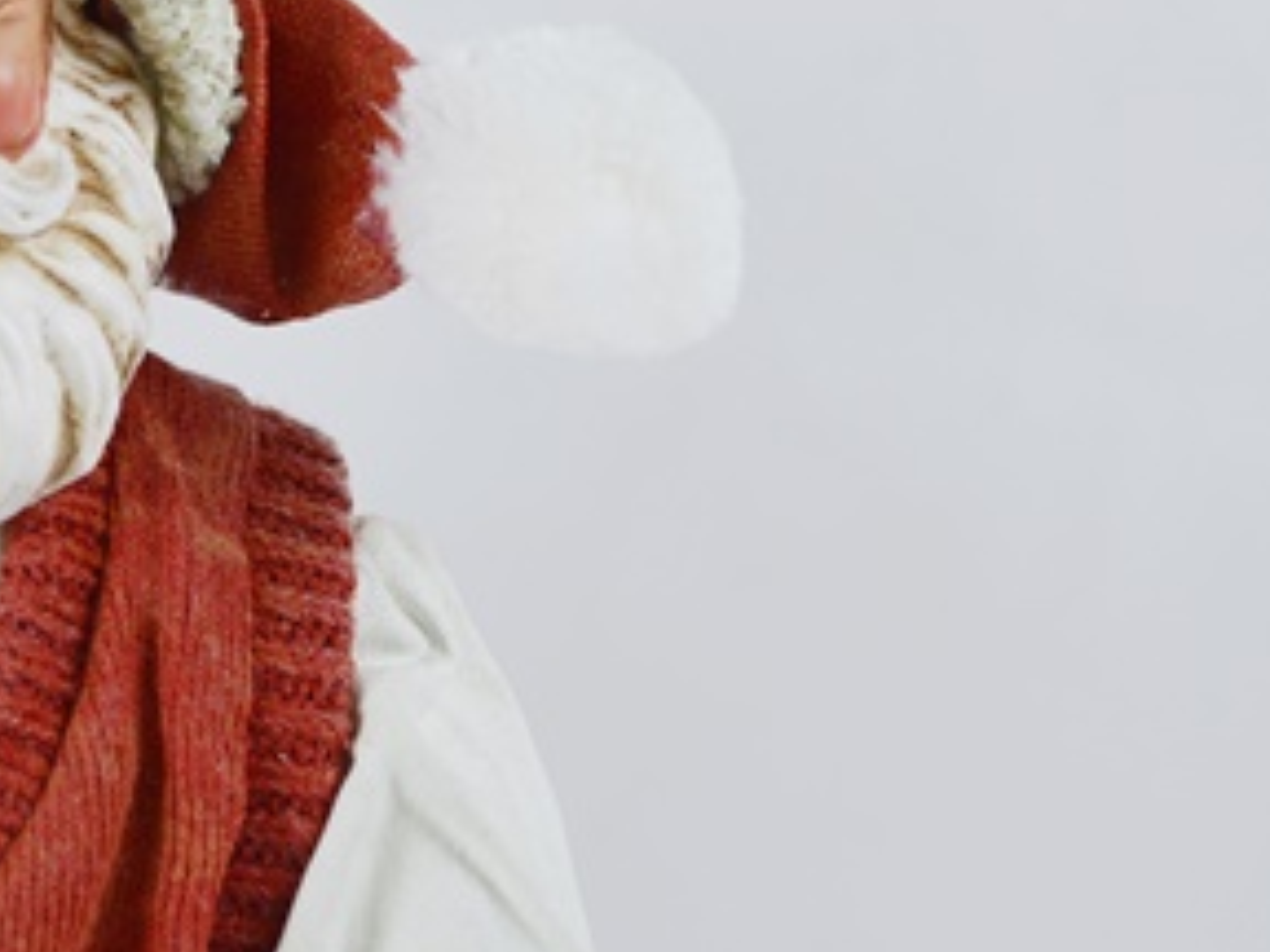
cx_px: 49
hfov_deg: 19.9
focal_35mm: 96
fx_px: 3522
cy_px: 269
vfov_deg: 15.3
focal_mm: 32
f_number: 5.6
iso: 220
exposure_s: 1/125
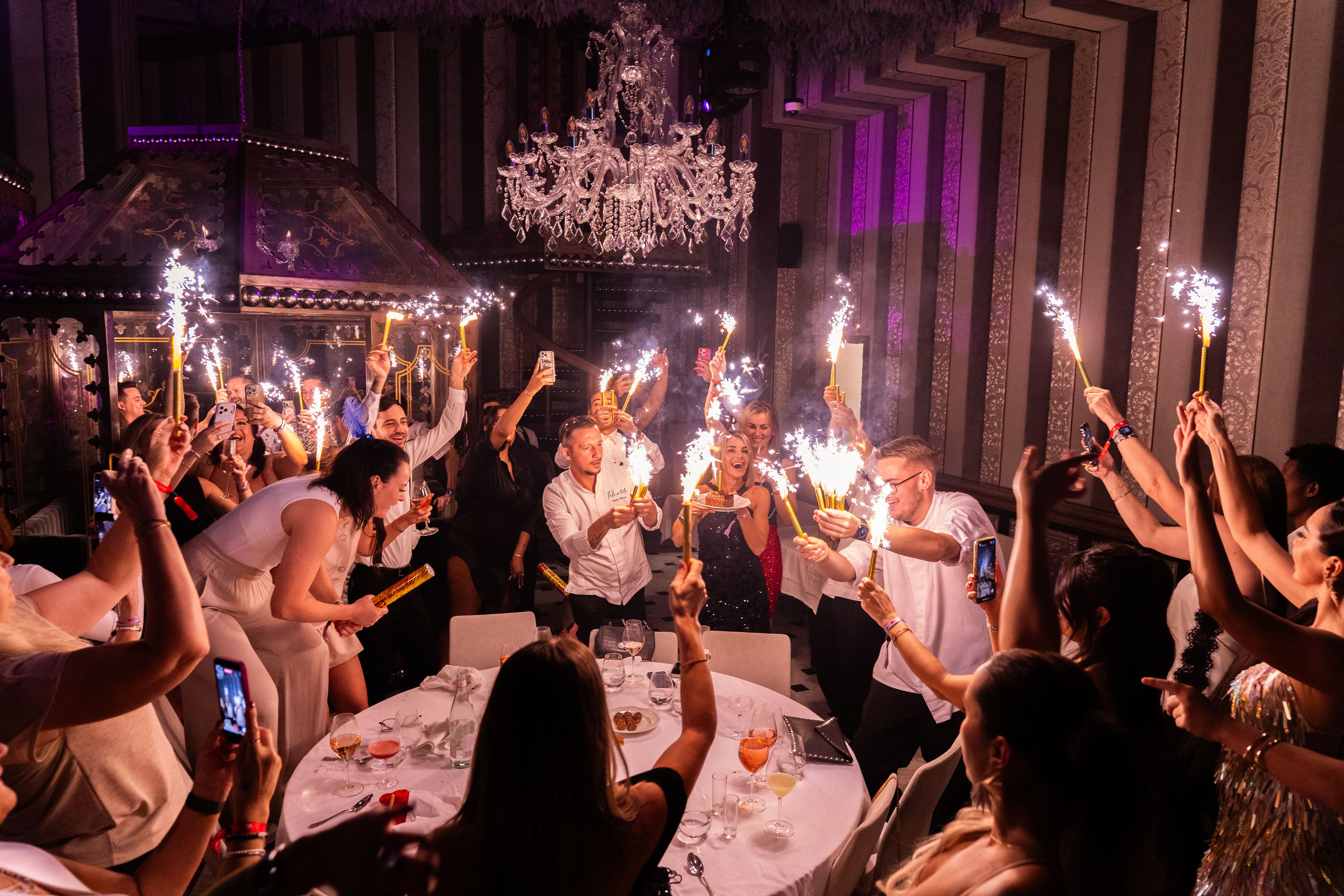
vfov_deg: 53.1
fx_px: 896
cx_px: 672
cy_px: 448
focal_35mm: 24
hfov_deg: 73.7
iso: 4000
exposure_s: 1/160
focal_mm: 24
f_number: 4
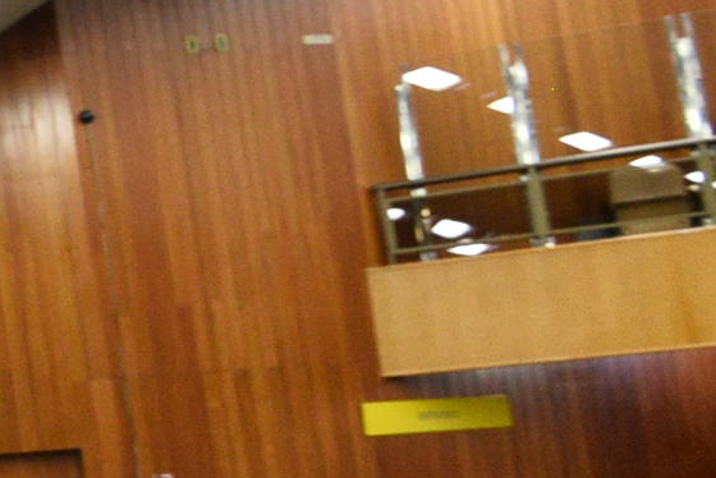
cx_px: -1188
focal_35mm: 86
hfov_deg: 13.3
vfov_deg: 15.8
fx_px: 1711
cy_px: 372
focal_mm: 16
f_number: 6.3
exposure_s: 1/60
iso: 1600
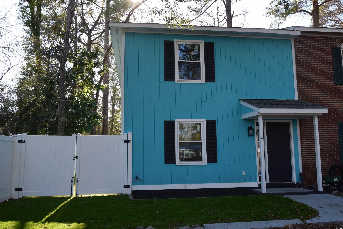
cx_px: 172
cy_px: 114
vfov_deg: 43.6
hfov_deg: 61.9
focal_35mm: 30
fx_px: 286
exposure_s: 1/250
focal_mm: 20
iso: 400
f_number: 8
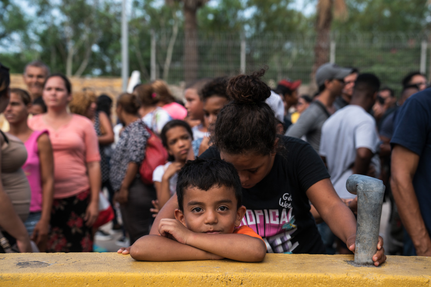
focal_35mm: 49
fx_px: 587
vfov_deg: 27.5
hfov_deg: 40.3
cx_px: 216
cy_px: 144
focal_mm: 49
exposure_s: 1/640
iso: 400
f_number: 3.5
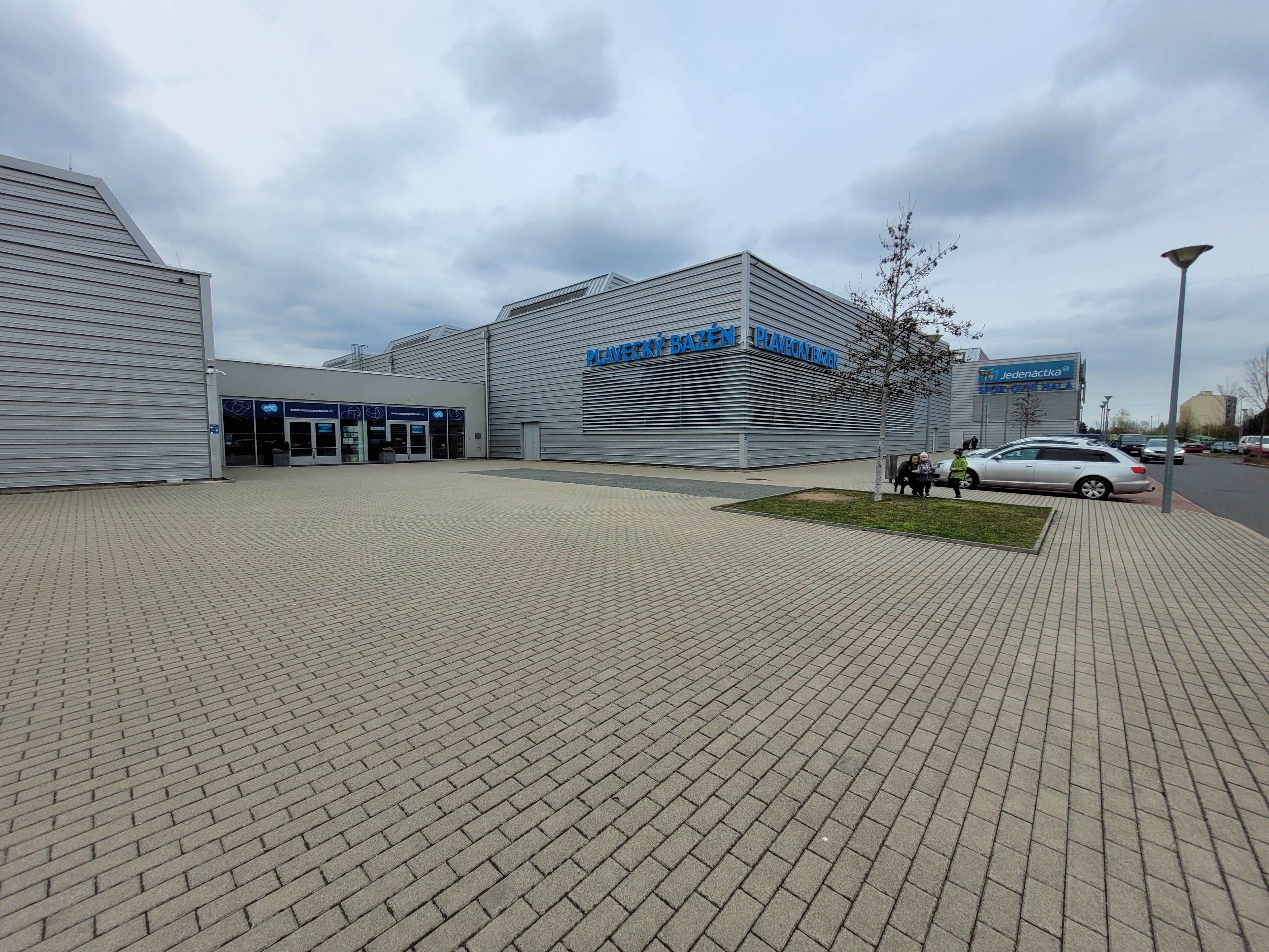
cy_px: 476
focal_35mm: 13
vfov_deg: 89.9
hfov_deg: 106.2
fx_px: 477
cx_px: 634
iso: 40
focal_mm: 1.74
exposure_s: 1/779
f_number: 2.2
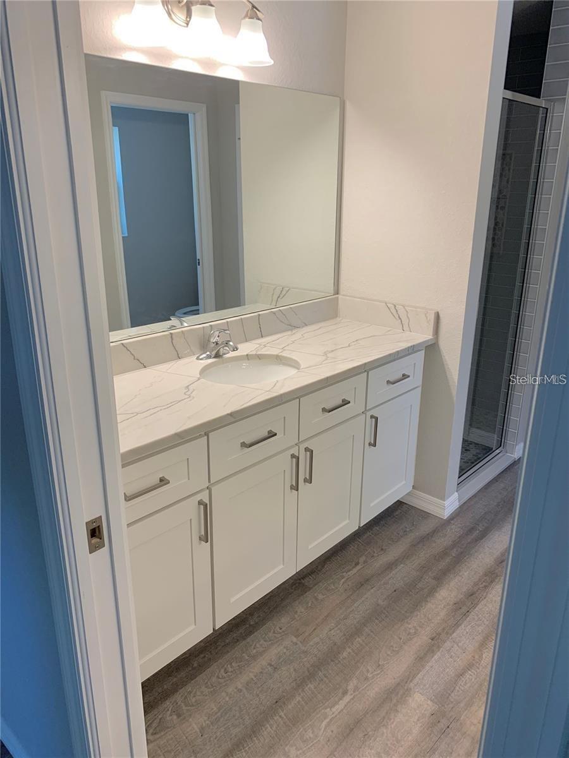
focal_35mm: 26
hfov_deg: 53.1
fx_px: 570
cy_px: 379
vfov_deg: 67.3
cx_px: 284
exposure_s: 1/94
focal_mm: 4.25
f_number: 1.8
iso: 100
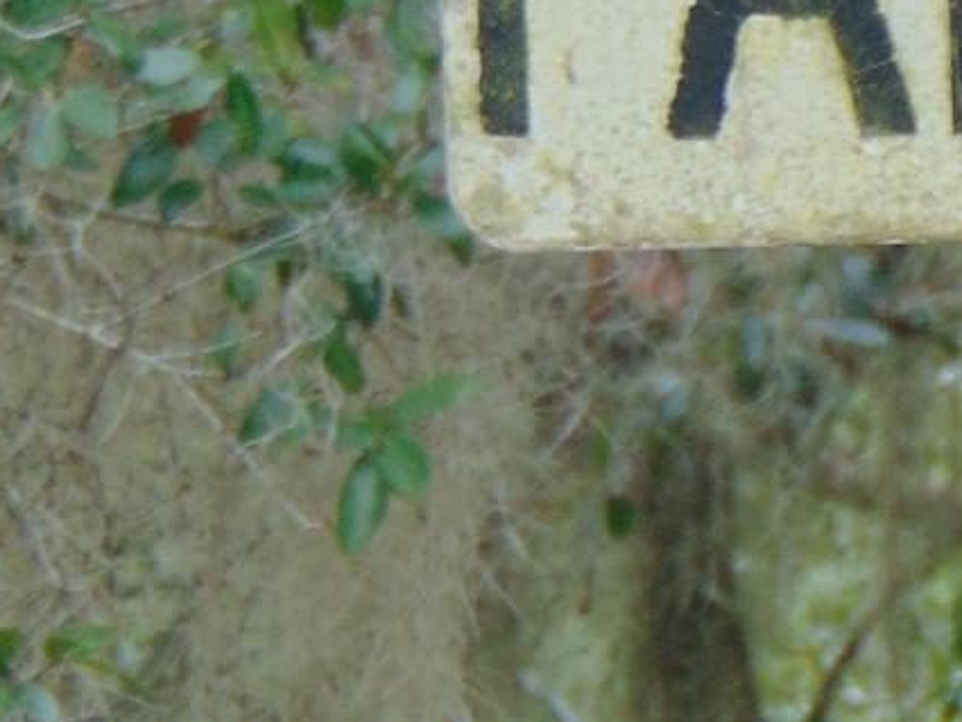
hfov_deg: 3.9
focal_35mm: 501
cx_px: 1566
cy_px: 555
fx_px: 13927
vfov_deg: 3.0
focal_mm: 23.9
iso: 80
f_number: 4
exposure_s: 1/30
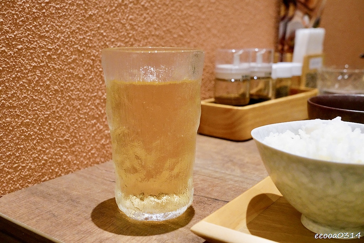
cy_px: 122
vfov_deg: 32.6
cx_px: 182
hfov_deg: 47.4
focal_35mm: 41
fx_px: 415
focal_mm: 41
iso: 6400
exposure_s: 1/200
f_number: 8
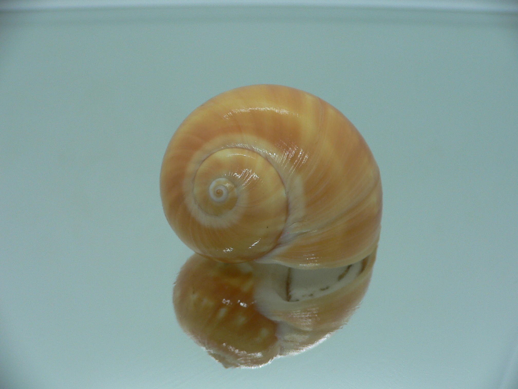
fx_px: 524
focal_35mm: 35
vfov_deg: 40.7
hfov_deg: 52.6
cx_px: 259
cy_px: 194
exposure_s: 1/60
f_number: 2.8
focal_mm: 4.6
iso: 80
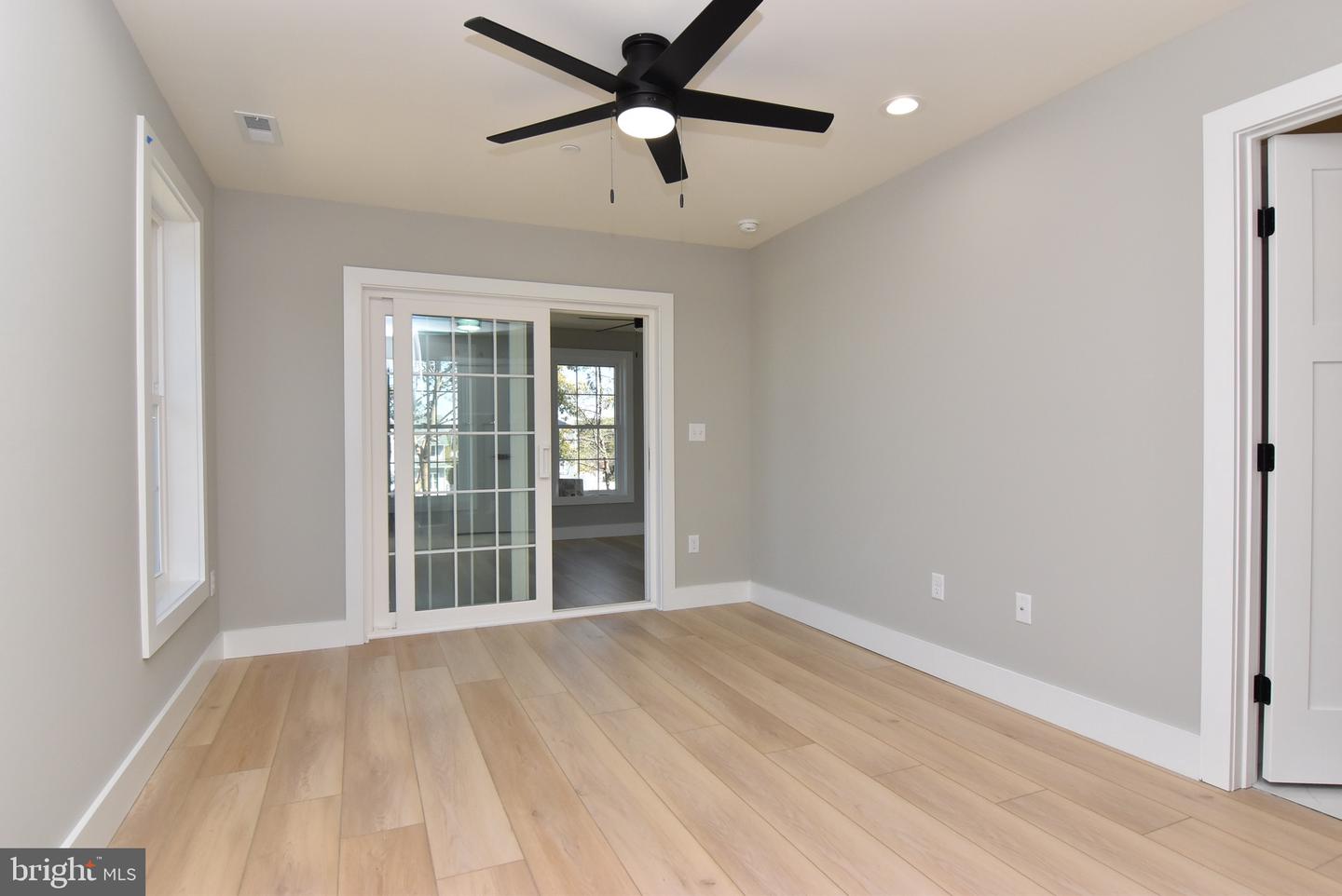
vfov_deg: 67.5
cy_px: 448
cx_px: 671
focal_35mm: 18
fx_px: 671
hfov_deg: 90.0
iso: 800
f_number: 9
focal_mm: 12
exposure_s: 1/200
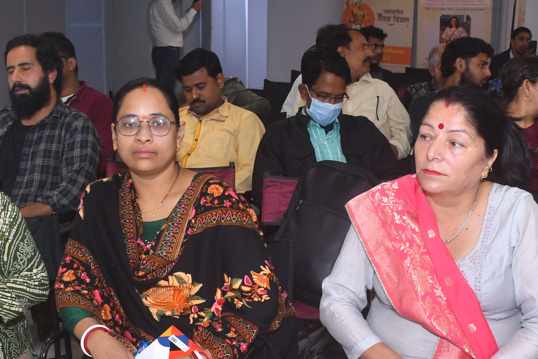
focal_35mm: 67
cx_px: 304
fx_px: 1001
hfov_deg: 30.0
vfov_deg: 20.1
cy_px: 285
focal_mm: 20
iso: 1250
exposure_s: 1/125
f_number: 6.3
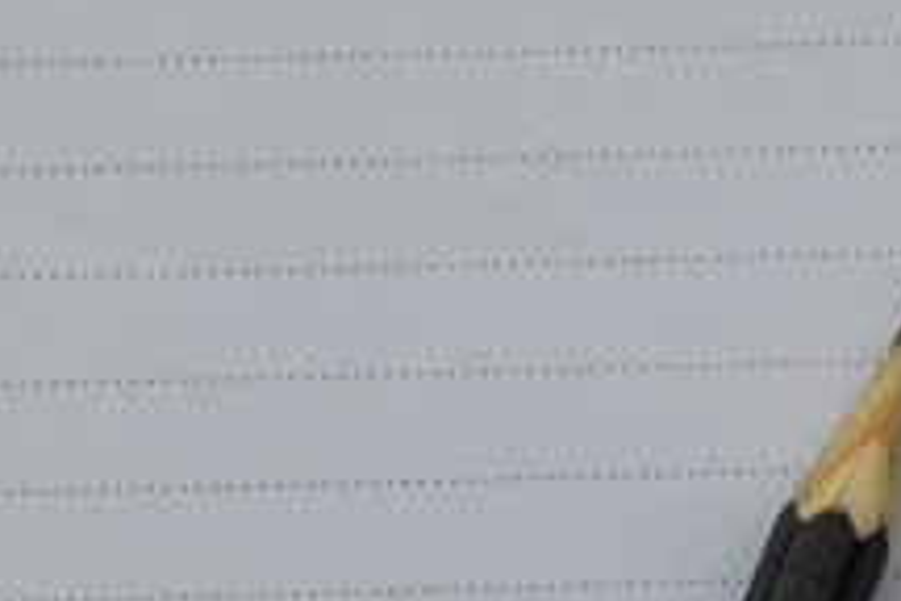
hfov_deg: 9.1
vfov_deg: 6.1
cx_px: 1322
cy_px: 791
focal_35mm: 222
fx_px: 5556
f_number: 9
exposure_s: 1/4
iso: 100
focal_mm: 40
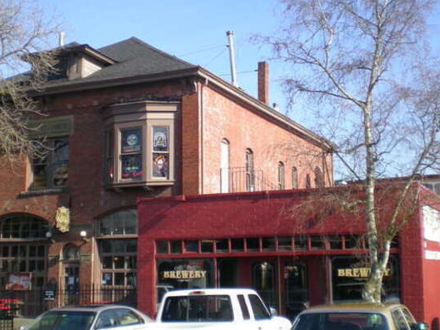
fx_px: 712
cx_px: 197
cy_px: 132
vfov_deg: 26.0
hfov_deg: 34.3
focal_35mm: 56
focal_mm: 6.3
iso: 50
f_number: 3.1
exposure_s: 1/383
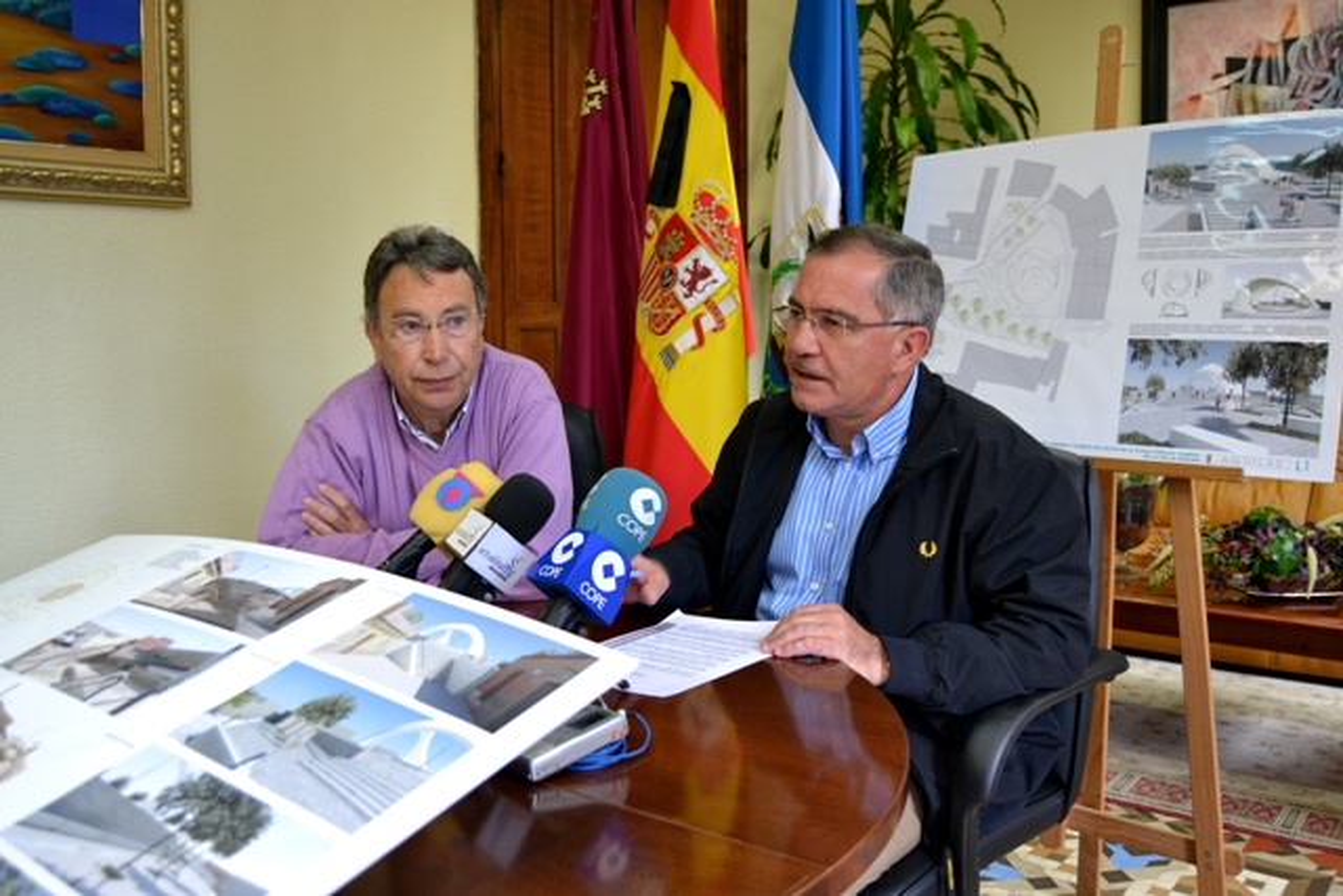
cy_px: 448
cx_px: 672
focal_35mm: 33
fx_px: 1231
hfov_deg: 57.2
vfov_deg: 40.0
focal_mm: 22
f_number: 3.5
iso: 640
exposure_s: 1/60
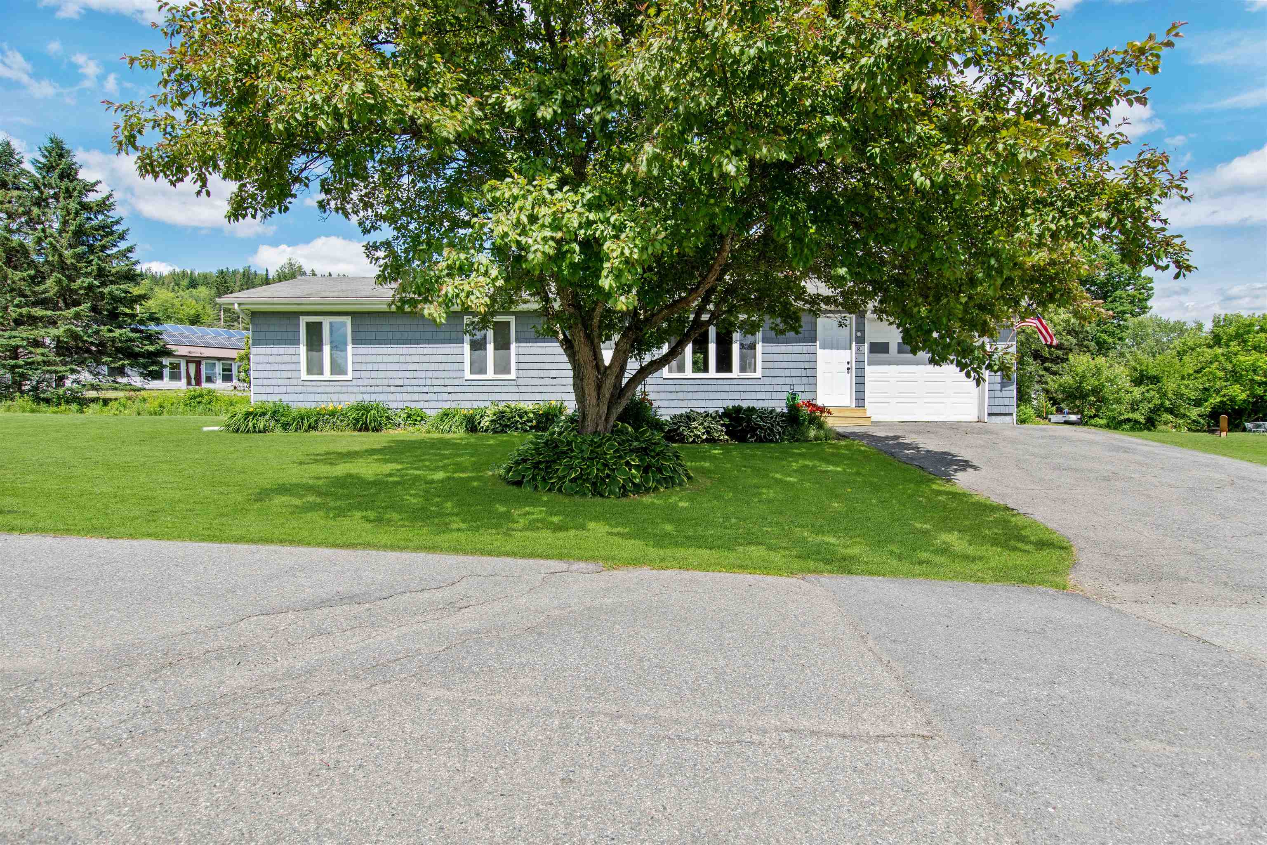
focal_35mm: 19
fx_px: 669
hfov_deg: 86.9
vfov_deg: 64.6
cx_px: 634
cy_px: 422
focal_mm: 13
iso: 100
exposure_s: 1/640
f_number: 8
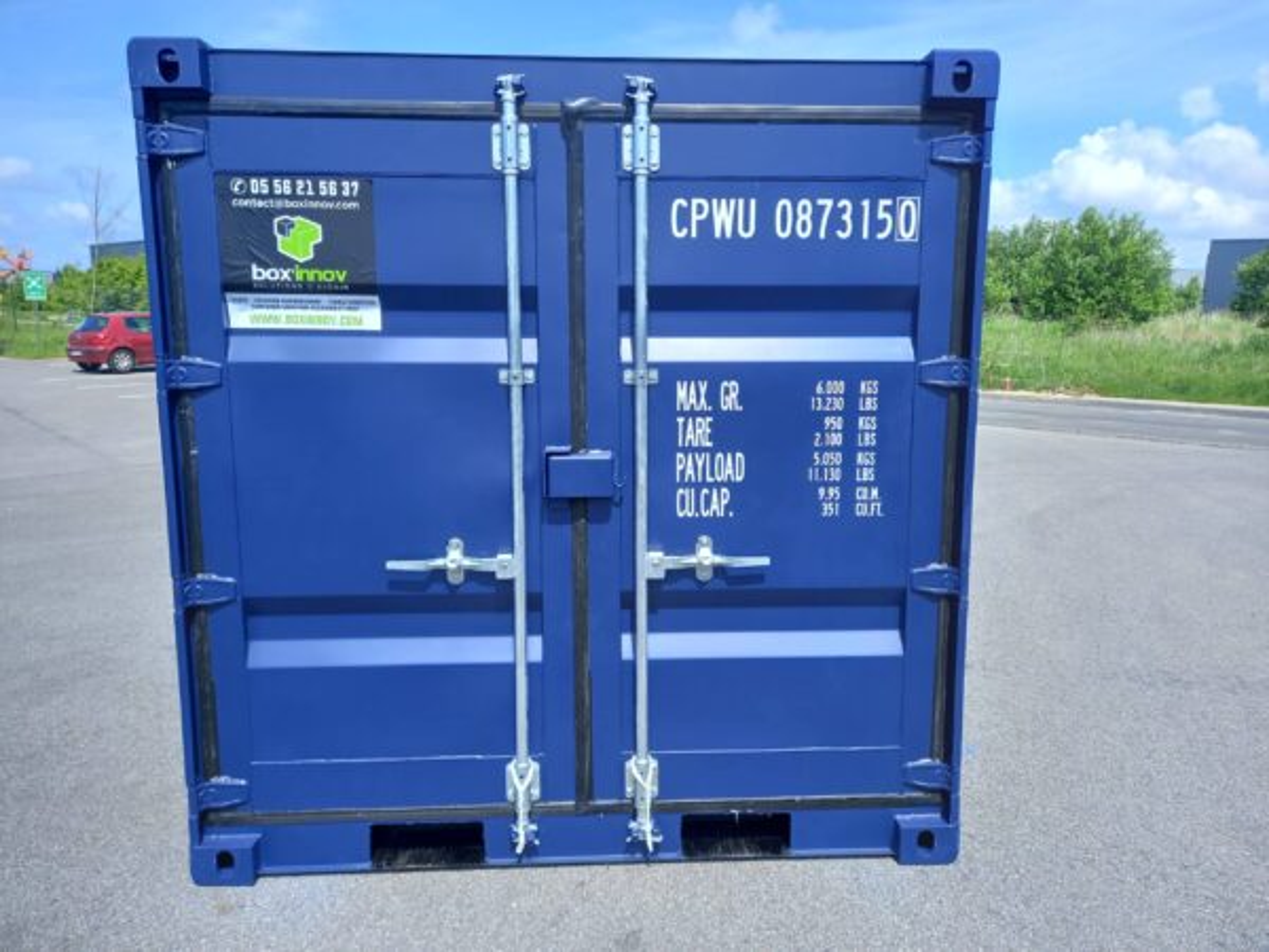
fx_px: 916
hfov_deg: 69.4
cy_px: 476
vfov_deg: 54.9
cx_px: 634
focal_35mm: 25
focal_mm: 4.6
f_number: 2
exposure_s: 1/388
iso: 25
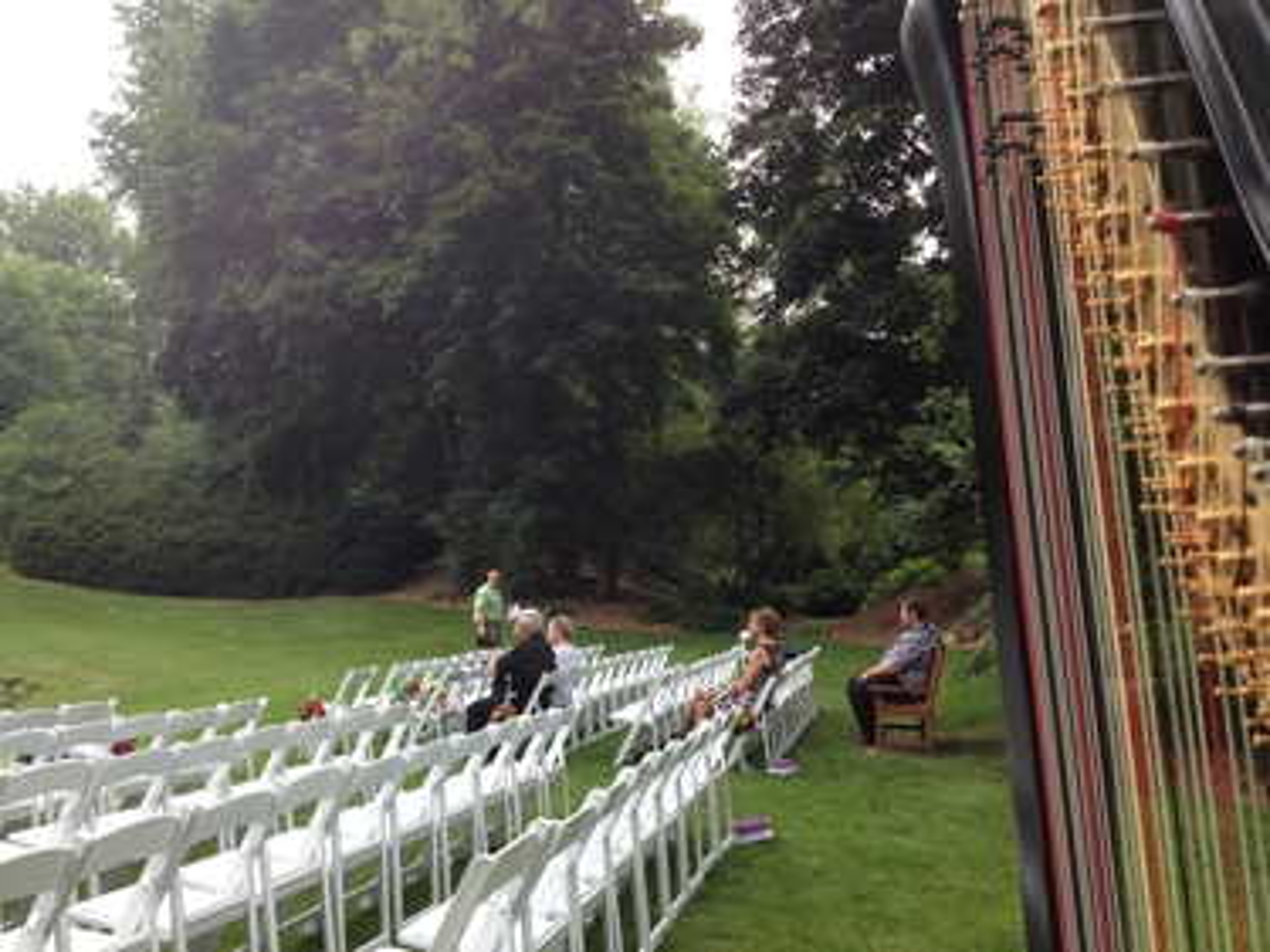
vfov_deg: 40.7
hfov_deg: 52.6
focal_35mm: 35
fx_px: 1284
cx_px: 635
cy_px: 476
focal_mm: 4.28
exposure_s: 1/158
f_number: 2.4
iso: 50
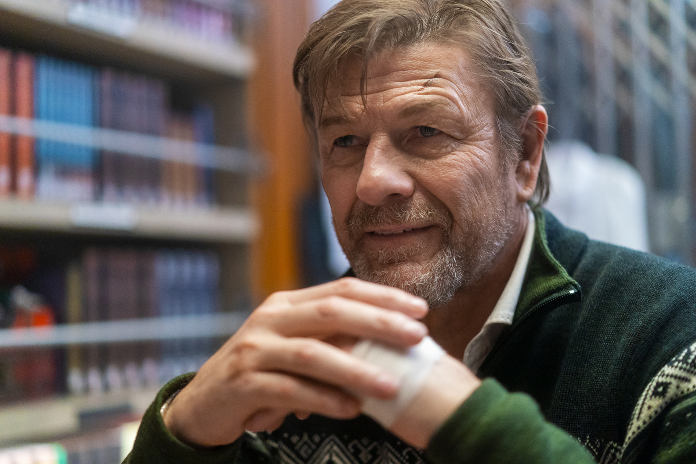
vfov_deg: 24.6
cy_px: 232
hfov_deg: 36.2
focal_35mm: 55
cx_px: 348
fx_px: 1063
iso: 4000
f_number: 1.8
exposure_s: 1/125
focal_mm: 55
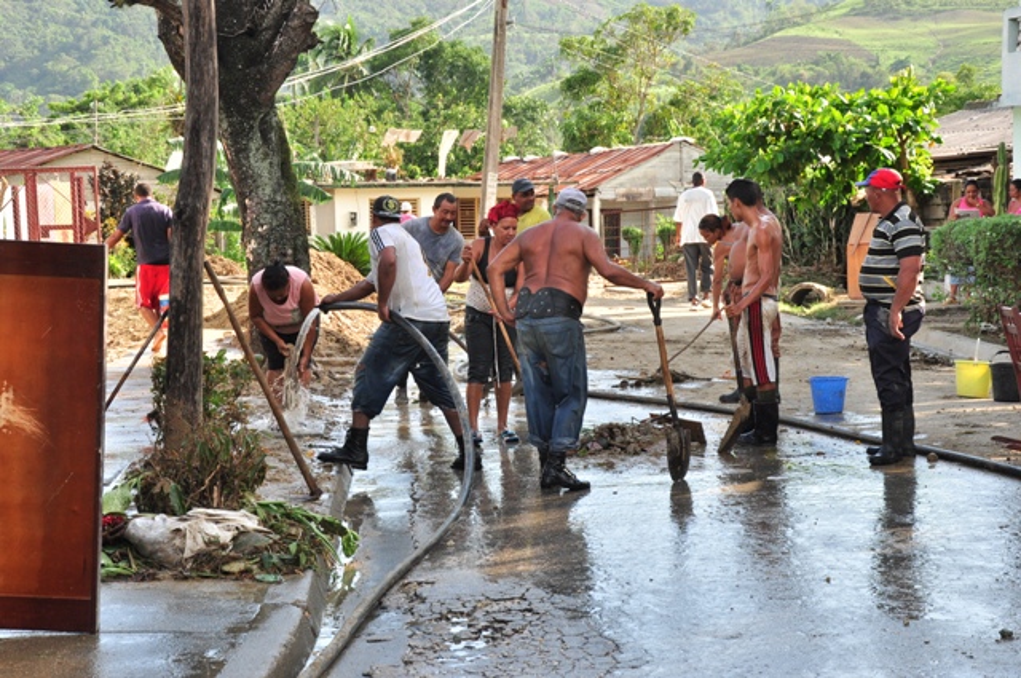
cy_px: 339
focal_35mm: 78
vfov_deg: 17.4
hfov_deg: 26.0
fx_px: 2209
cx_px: 510
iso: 400
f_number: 8
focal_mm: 52
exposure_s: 1/250
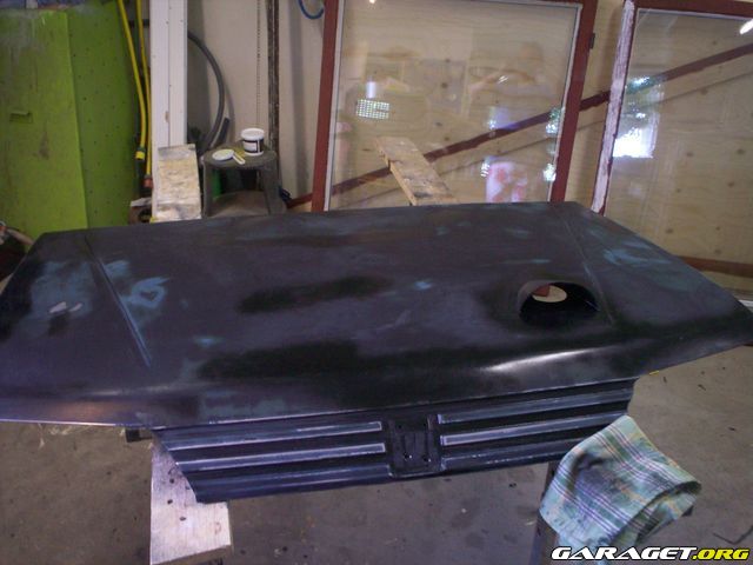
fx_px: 783
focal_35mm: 36
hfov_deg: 51.4
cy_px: 282
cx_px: 376
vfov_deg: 39.7
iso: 200
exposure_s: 1/8
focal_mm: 6
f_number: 4.5
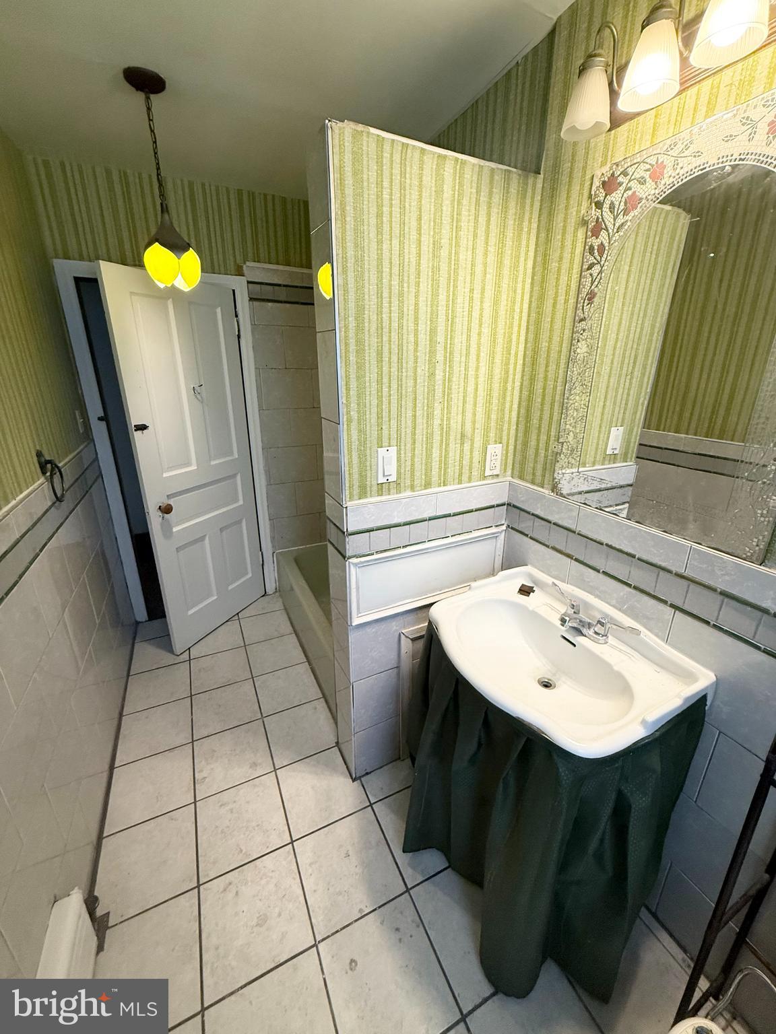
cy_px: 517
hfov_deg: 85.7
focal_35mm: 14
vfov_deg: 102.1
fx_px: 418
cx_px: 388
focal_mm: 2.22
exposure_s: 1/120
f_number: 2.2
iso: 320
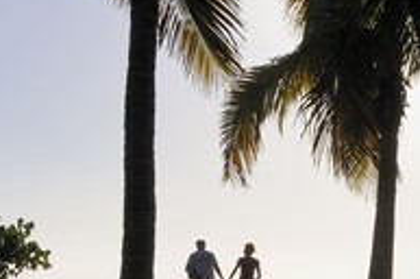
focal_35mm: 120
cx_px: 453
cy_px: 170
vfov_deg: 11.4
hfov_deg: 16.6
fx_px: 1398
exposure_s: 1/125
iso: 200
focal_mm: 55
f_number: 22
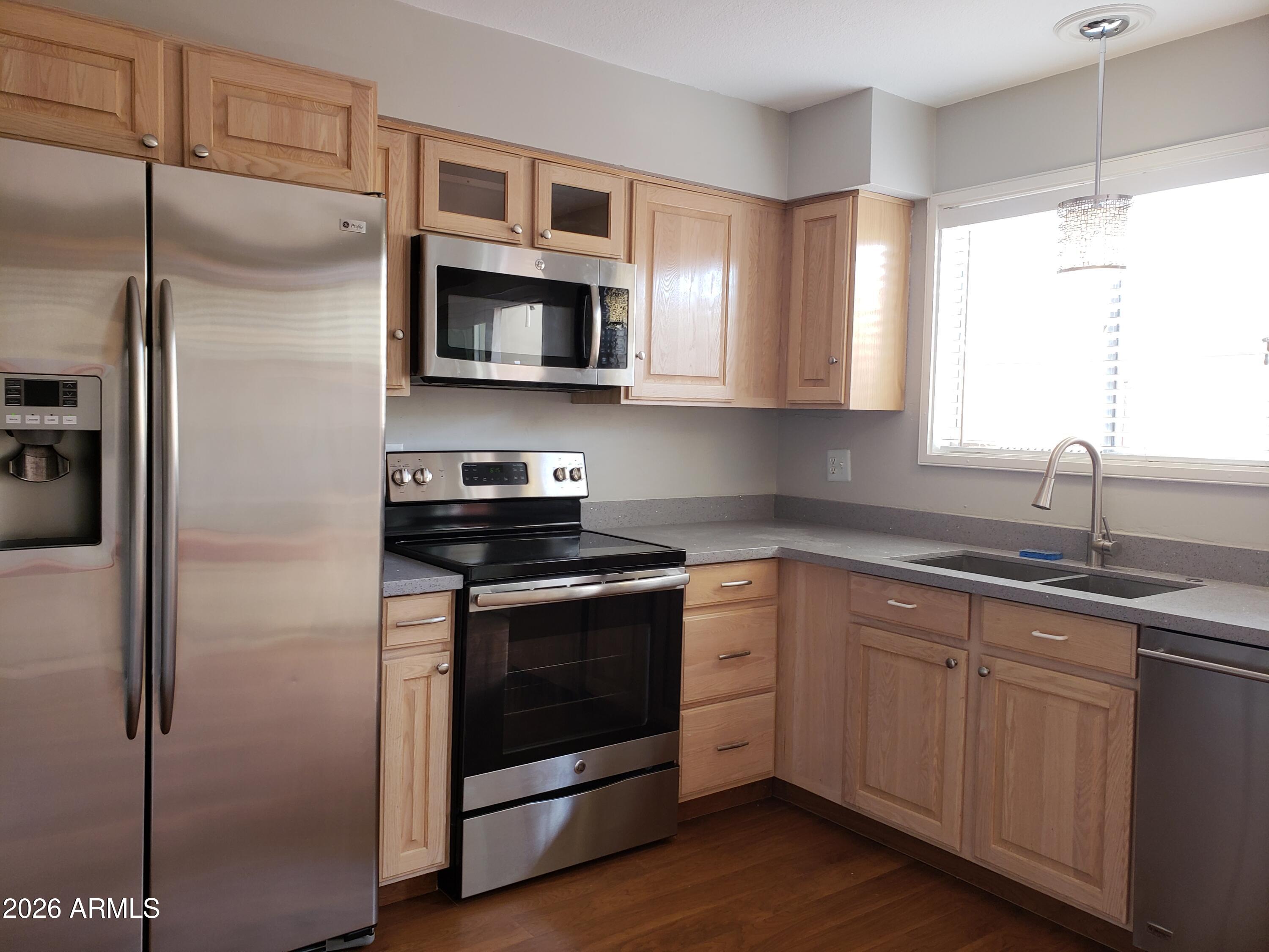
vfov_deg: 53.1
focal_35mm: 26
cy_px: 476
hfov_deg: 67.3
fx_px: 953
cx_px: 634
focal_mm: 4.3
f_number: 2.4
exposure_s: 1/50
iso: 125
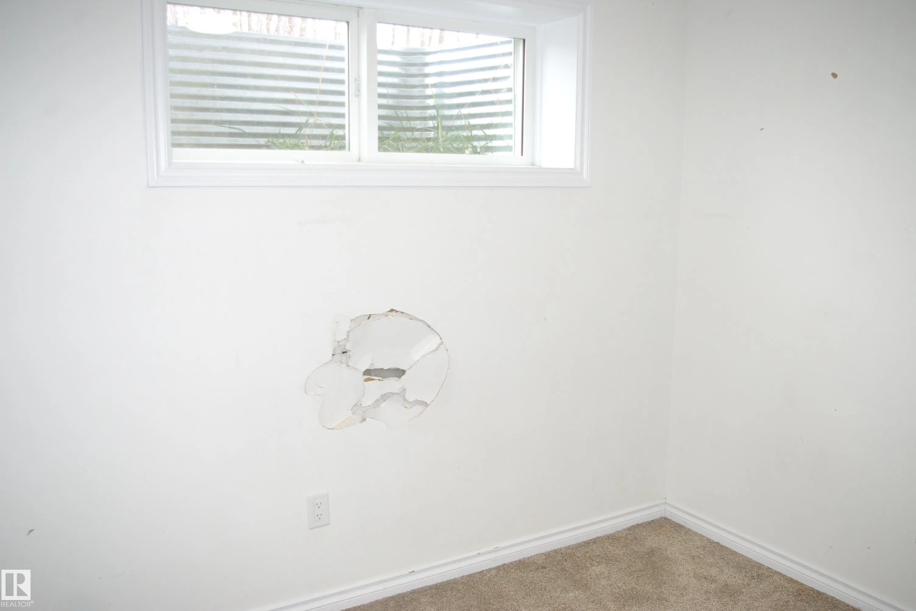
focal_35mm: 32
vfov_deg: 41.7
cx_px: 458
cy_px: 306
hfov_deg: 59.5
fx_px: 802
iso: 800
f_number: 5.6
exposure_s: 1/90
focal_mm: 21
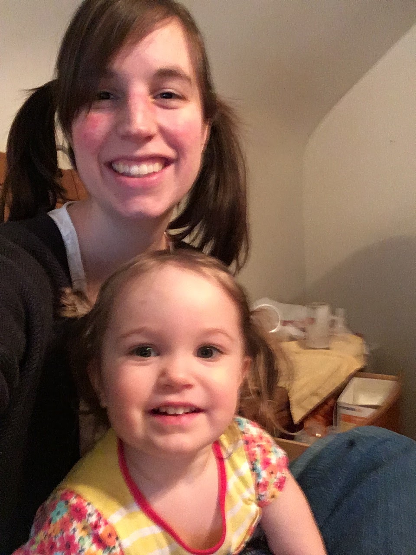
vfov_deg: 58.4
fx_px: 497
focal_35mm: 31
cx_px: 208
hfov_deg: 45.4
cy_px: 278
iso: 640
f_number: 2.4
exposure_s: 1/15
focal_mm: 2.15
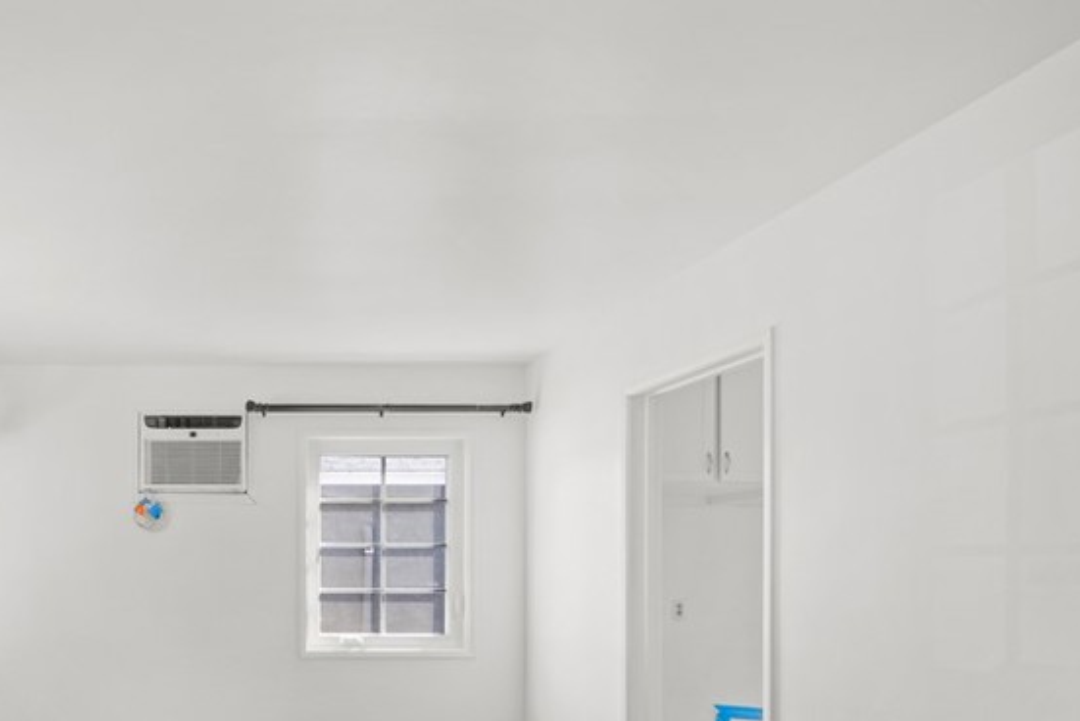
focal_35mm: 26
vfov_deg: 47.0
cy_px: 575
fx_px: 780
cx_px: 178
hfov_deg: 62.0
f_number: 5.6
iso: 1000
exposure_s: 1/10
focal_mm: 14
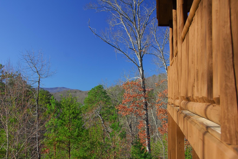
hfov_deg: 44.9
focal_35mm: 44
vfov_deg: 30.9
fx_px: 288
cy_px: 80
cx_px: 119
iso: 100
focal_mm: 29
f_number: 5.6
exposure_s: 1/60
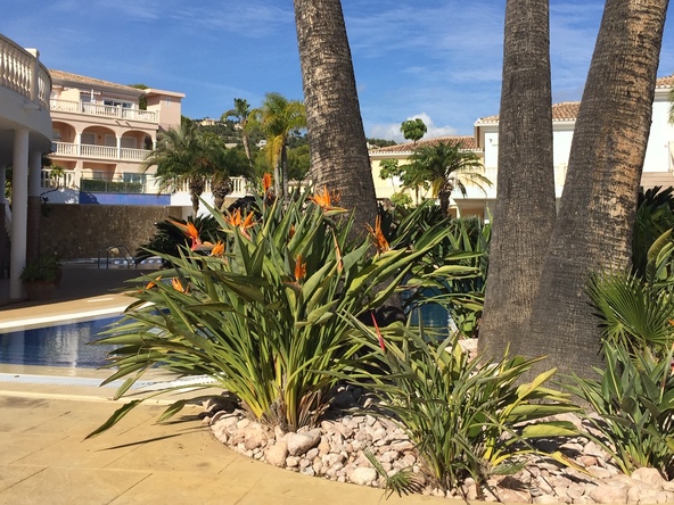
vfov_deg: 35.8
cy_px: 197
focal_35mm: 40
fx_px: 779
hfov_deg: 46.8
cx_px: 351
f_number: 2.2
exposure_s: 1/2639
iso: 32
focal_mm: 4.15
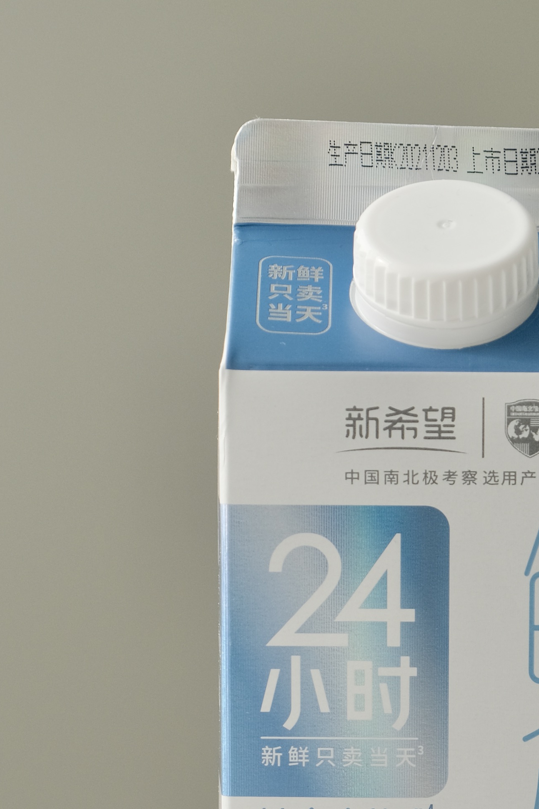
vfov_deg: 14.7
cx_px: 426
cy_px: 809
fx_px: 3077
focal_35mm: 137
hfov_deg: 10.0
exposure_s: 1/200
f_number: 4.5
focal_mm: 41.3
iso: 320
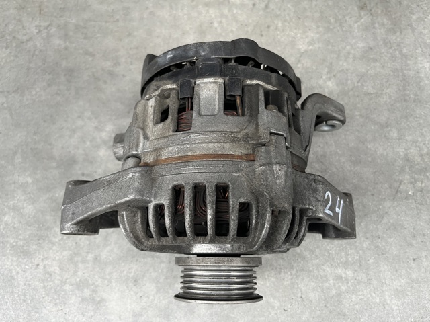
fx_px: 323
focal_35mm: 26
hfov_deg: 67.3
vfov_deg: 53.0
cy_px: 161
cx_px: 215
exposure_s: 1/60
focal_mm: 5.1
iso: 125
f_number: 1.6
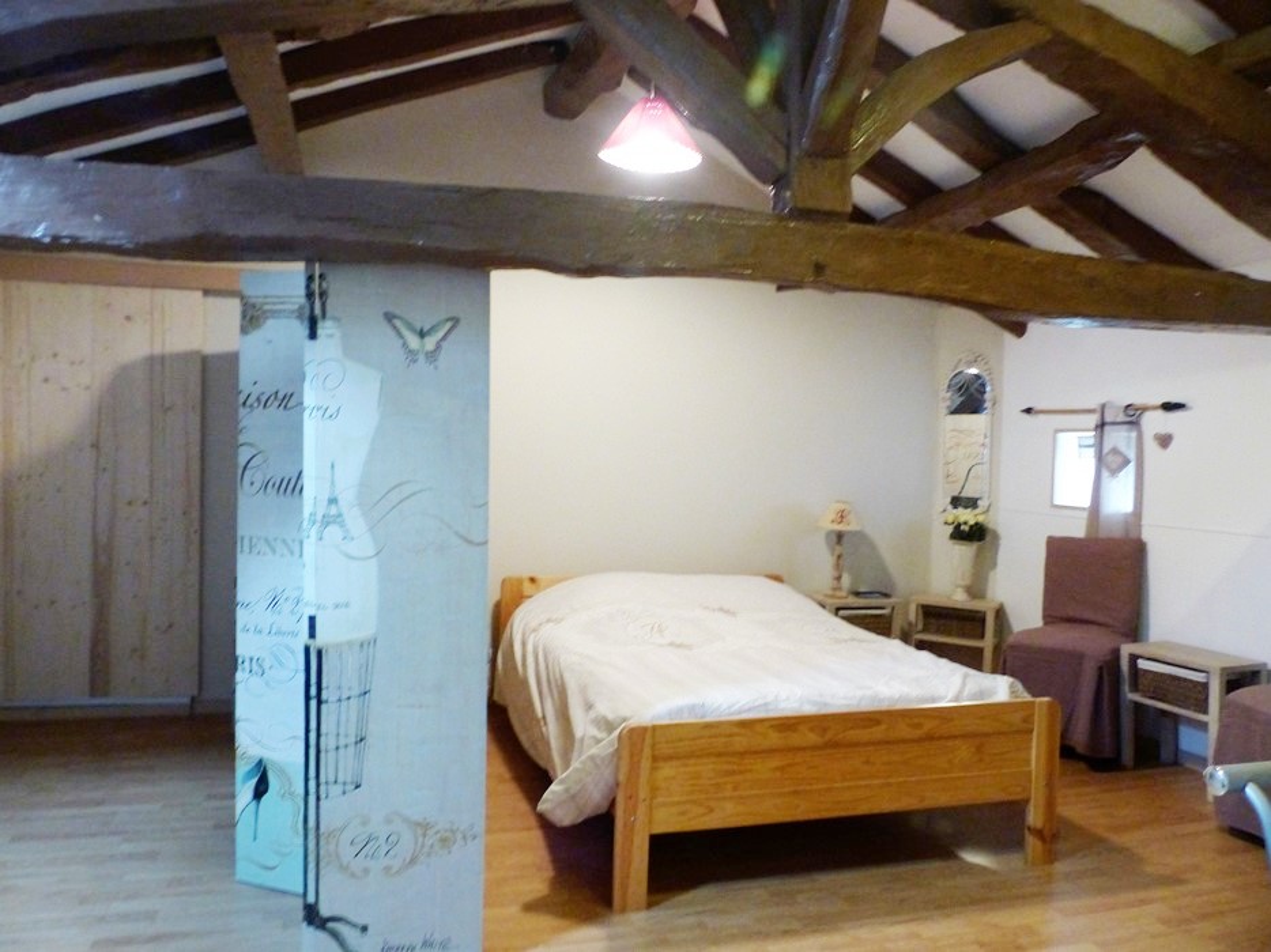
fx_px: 918
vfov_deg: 54.9
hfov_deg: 69.4
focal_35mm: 25
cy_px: 476
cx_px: 636
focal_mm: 4.5
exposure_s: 1/8
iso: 400
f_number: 2.8
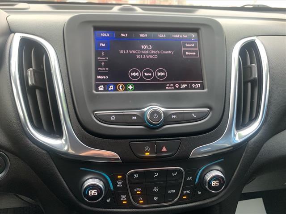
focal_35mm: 26
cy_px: 107
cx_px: 143
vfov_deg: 53.1
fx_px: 215
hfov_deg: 67.3
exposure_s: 1/60
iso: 125
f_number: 1.8
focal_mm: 4.25
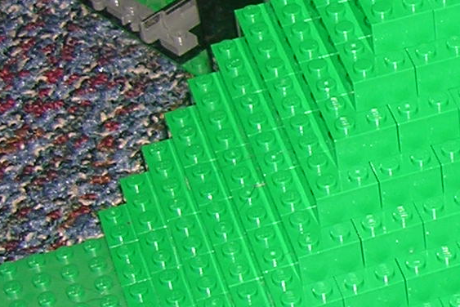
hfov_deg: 12.2
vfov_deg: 8.9
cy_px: 189
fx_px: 1981
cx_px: 801
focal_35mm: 155
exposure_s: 1/60.1
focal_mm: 6.2
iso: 100
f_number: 2.9
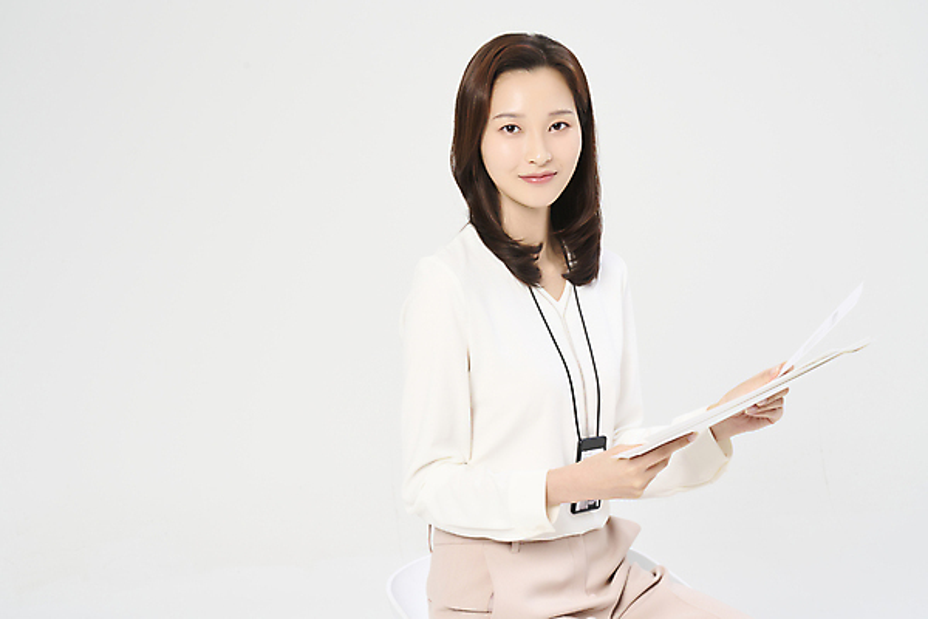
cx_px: 464
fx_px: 1804
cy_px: 310
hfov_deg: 28.8
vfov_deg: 19.5
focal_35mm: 70
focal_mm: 70
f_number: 11
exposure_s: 1/125
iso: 160
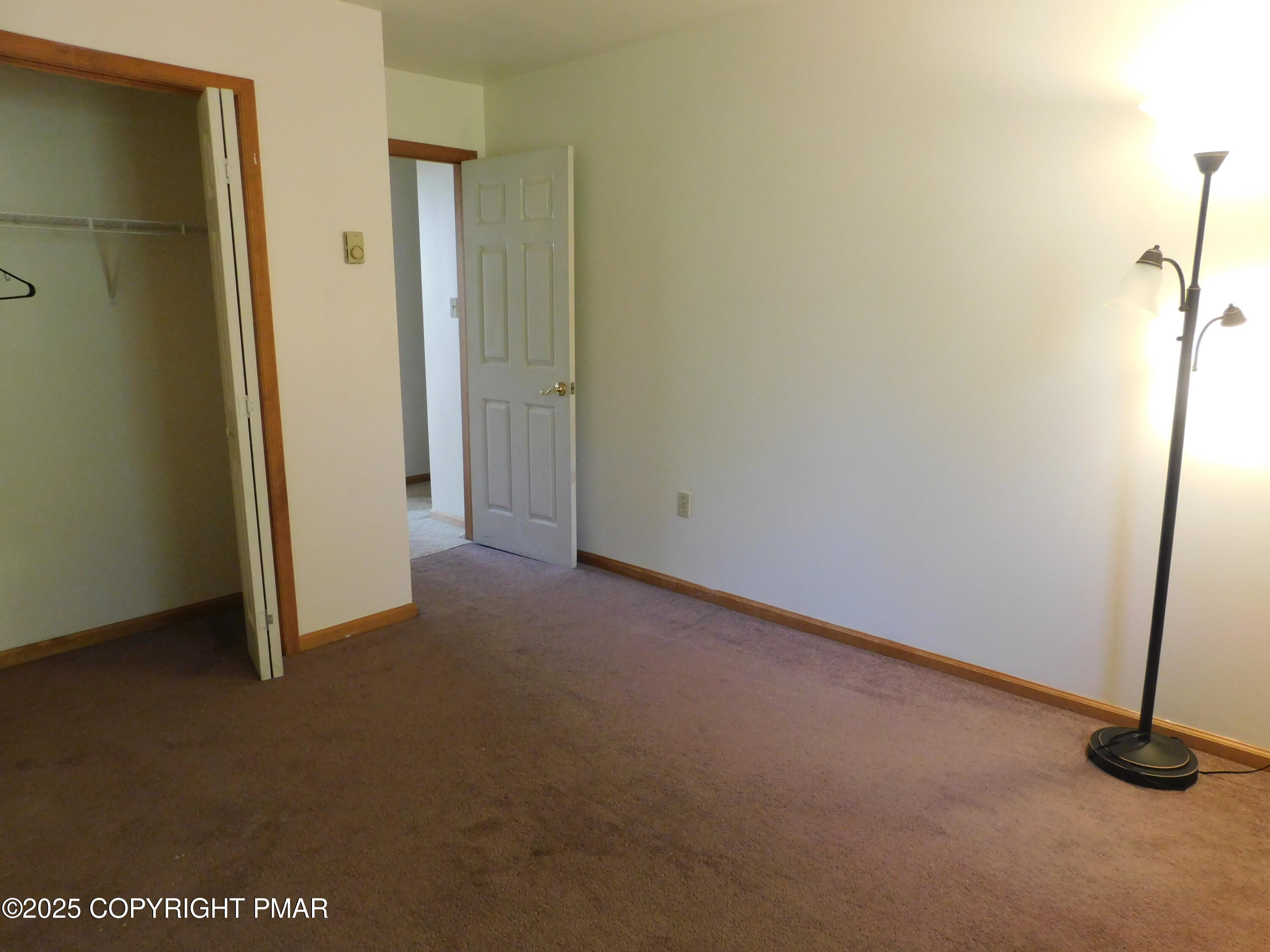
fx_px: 844
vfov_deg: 58.9
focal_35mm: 23
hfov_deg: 73.9
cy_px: 476
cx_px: 635
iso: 360
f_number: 3
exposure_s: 1/30
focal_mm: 4
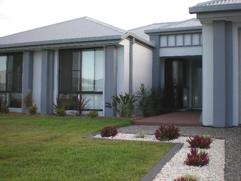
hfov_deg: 42.9
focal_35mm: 44
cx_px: 124
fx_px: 306
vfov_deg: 32.9
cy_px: 83
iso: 64
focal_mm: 6.3
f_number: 3.1
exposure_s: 1/320
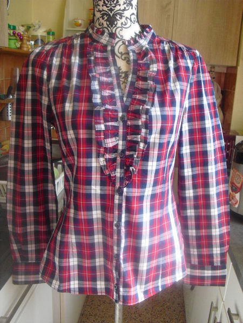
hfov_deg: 39.7
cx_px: 122
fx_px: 337
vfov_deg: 51.4
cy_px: 162
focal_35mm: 36
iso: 400
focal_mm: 6.3
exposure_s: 1/100
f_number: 3.1
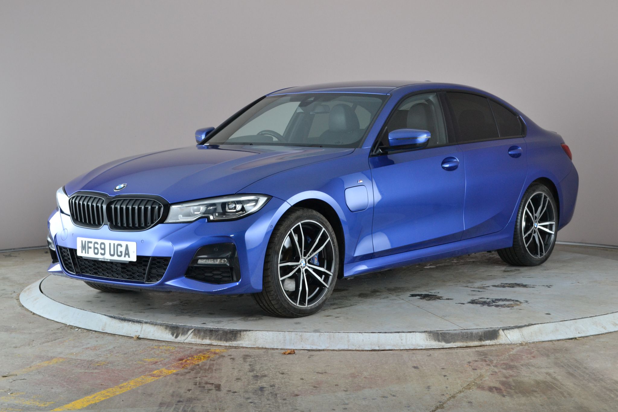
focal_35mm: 68
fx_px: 1159
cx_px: 309
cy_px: 206
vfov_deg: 20.2
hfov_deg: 29.9
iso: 640
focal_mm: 45
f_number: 10
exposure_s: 1/10
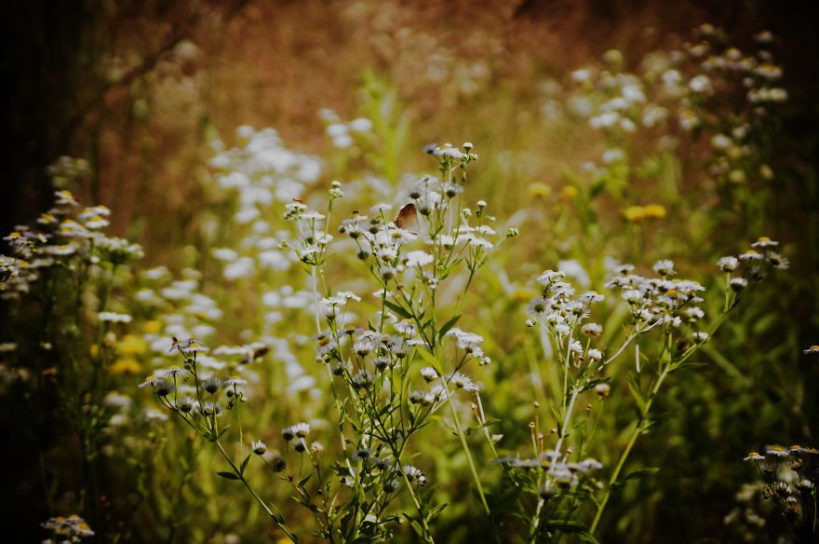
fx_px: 4770
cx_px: 410
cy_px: 272
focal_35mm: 210
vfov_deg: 6.5
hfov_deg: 9.8
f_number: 5
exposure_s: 1/4000
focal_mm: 140
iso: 800
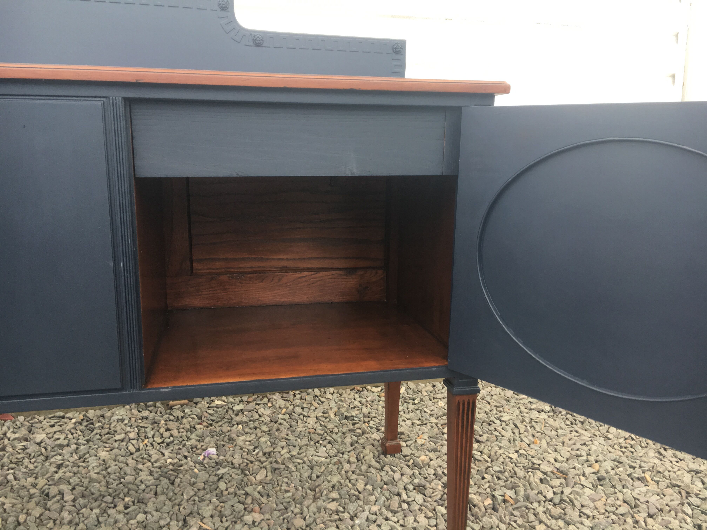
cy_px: 265
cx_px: 354
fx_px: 592
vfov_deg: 48.2
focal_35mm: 29
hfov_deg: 61.7
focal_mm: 4.15
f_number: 2.2
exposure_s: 1/100
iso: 40
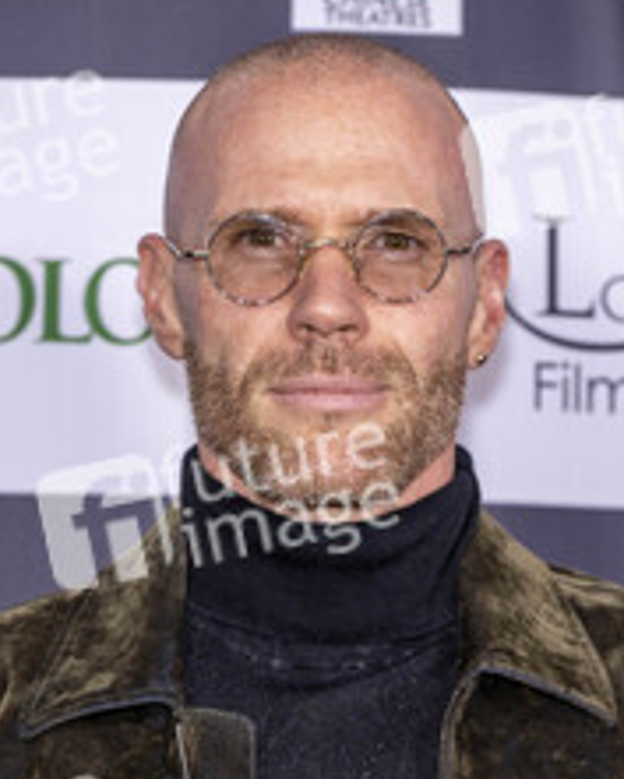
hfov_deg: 7.6
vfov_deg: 9.4
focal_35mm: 204
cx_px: 321
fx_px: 4706
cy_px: 684
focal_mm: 120
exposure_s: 1/200
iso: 800
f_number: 5.6
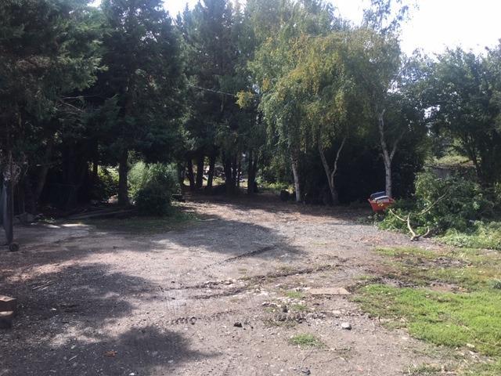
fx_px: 420
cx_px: 250
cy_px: 188
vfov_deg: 48.2
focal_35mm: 29
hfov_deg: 61.7
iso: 25
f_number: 2.2
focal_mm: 4.15
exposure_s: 1/392
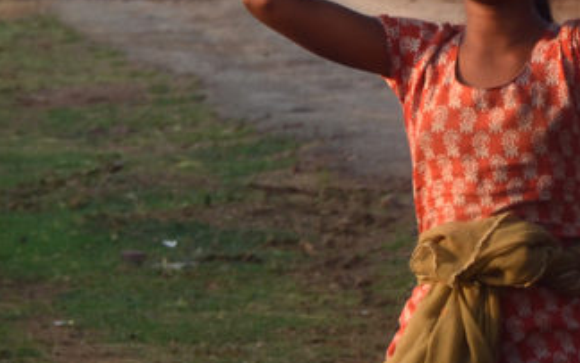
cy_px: -301
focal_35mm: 593
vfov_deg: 2.2
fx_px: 9378
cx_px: 66
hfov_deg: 3.5
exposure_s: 1/250
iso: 100
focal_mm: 105
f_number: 5.6
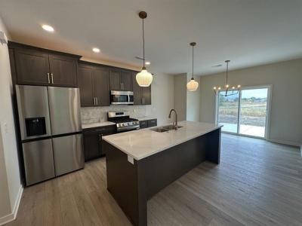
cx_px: 151
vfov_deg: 85.7
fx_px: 122
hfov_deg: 102.1
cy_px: 113
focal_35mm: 14
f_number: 2.2
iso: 100
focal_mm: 2.22
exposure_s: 1/120
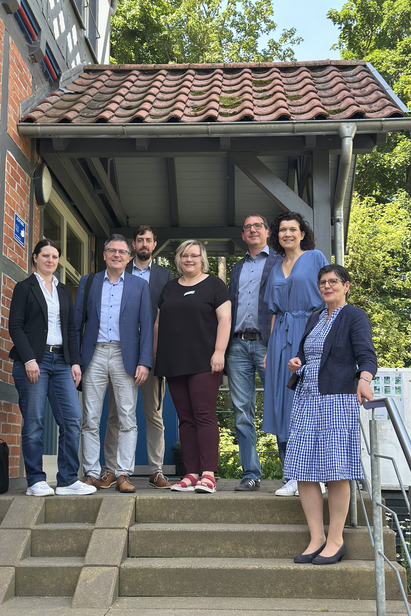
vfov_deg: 39.6
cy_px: 308
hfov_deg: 27.0
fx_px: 856
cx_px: 188
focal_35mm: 50
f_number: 1.78
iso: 80
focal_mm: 6.86
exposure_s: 1/390
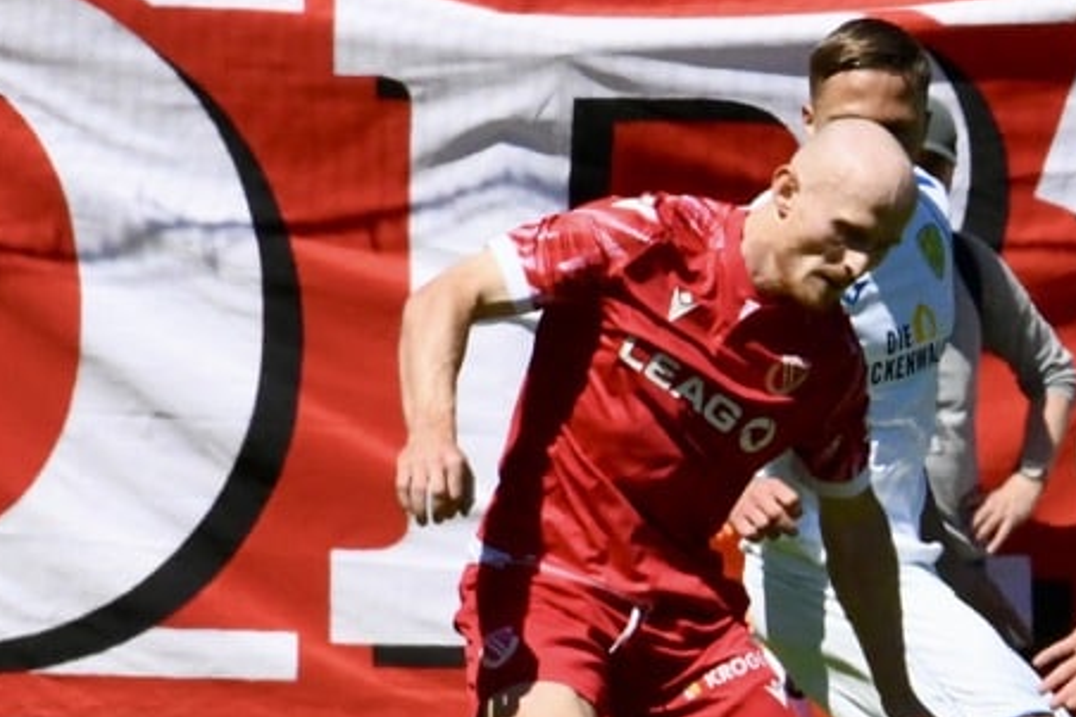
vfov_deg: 1.2
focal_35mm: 1132
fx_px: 33820
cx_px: 1316
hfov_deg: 1.8
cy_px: 711
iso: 4000
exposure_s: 1/1600
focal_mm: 400
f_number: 20
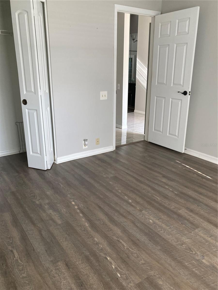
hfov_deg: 49.7
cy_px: 145
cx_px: 109
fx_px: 235
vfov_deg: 63.4
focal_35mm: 28
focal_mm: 3.99
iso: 80
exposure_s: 1/121
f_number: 1.8
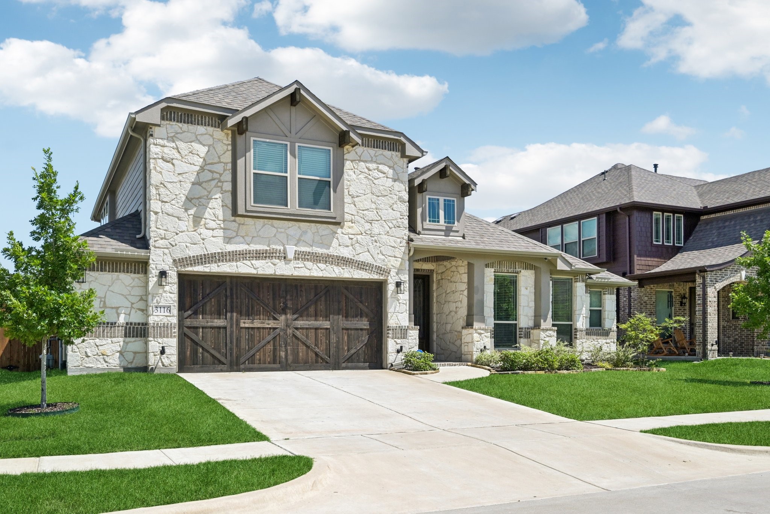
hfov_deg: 61.9
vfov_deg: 43.6
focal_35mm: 30
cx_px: 385
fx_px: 642
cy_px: 257
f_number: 8
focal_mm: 30
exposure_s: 1/1600
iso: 400
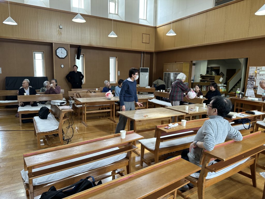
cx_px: 132
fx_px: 184
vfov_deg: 56.8
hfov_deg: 71.6
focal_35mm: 24
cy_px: 100
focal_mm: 6.86
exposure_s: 1/50
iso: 125
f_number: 1.78
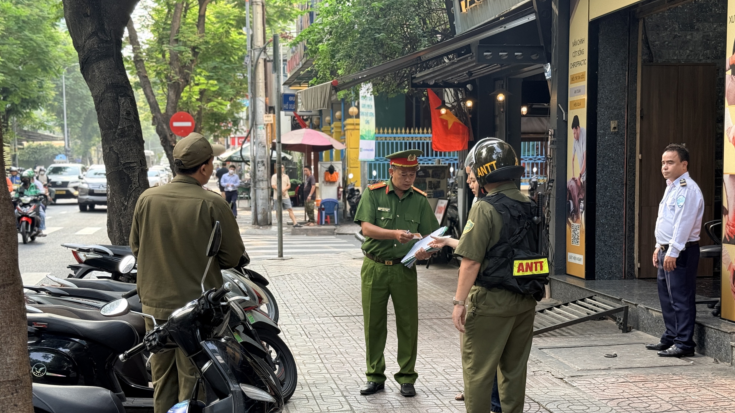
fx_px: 1033
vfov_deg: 22.6
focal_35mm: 53
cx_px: 371
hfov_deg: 39.2
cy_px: 249
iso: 64
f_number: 1.78
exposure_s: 1/195
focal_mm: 6.76
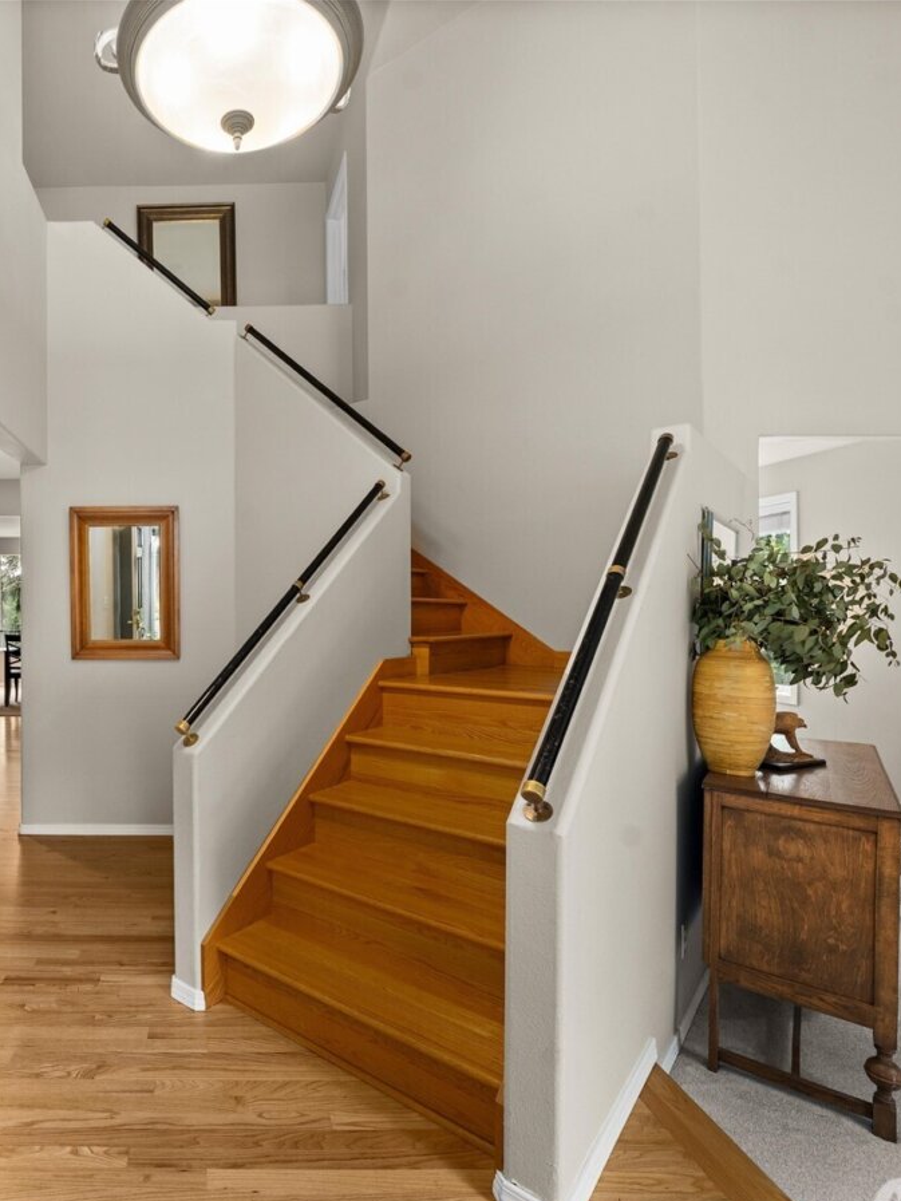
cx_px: 206
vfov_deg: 87.7
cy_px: 623
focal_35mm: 18
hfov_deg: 66.3
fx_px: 625
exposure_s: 1/6
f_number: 6.7
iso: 1000
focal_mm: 12
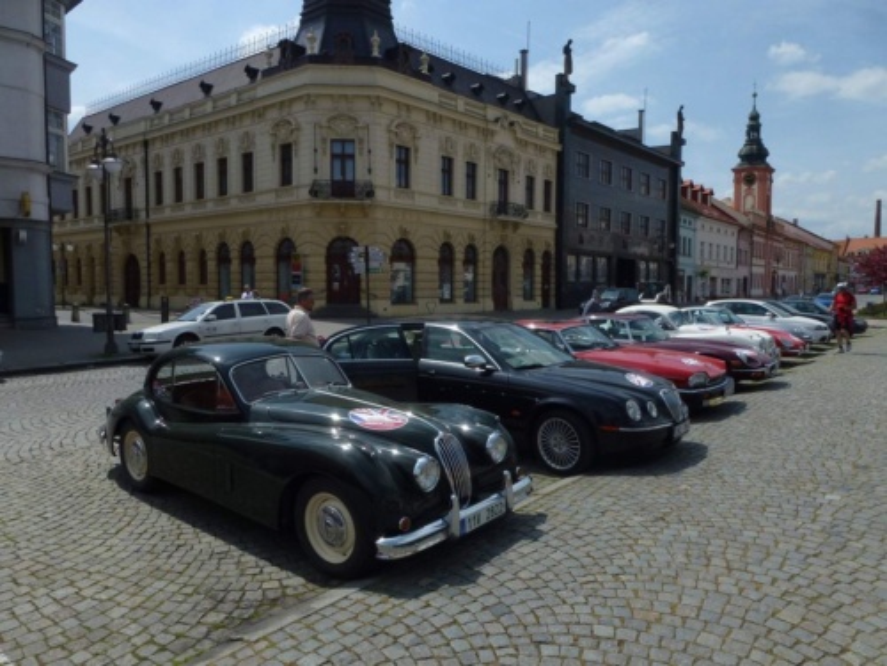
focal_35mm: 24
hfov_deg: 71.6
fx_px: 615
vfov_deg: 56.8
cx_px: 444
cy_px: 333
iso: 100
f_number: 4
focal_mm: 4.3
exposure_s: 1/1600
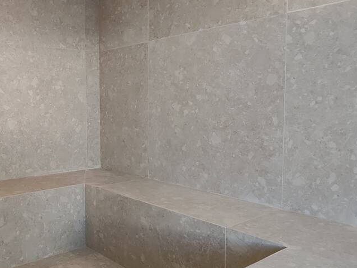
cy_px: 119
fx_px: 371
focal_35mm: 36
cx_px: 85
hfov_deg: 49.1
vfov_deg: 39.6
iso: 180
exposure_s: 1/60
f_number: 2.2
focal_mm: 1.65
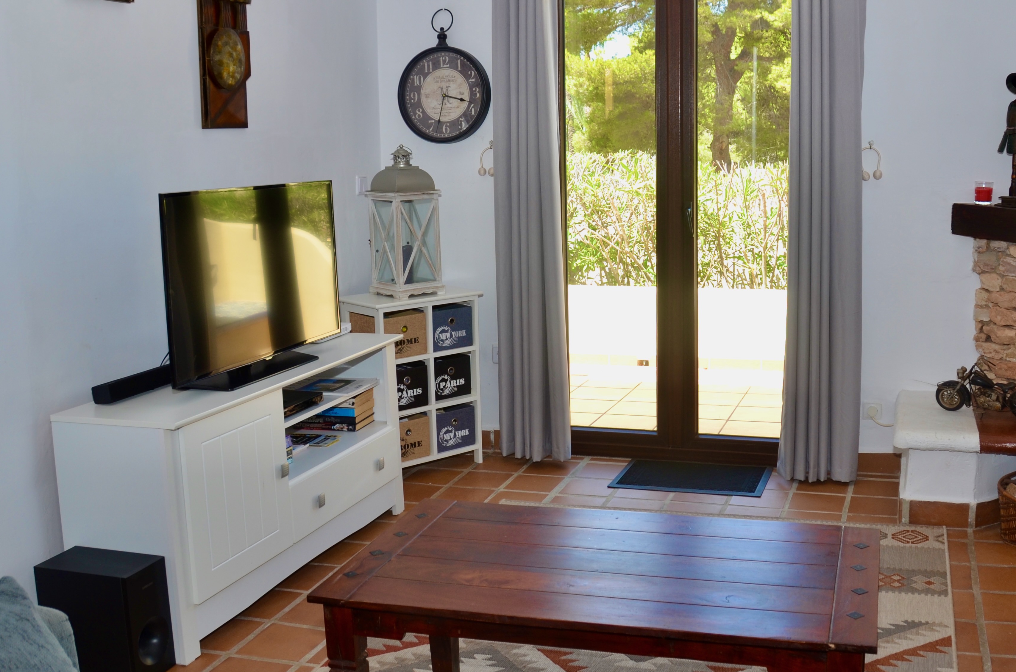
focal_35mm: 38
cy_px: 269
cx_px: 627
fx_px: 1070
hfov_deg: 50.4
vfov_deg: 34.8
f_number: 5.6
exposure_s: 1/125
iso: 200
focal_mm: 18
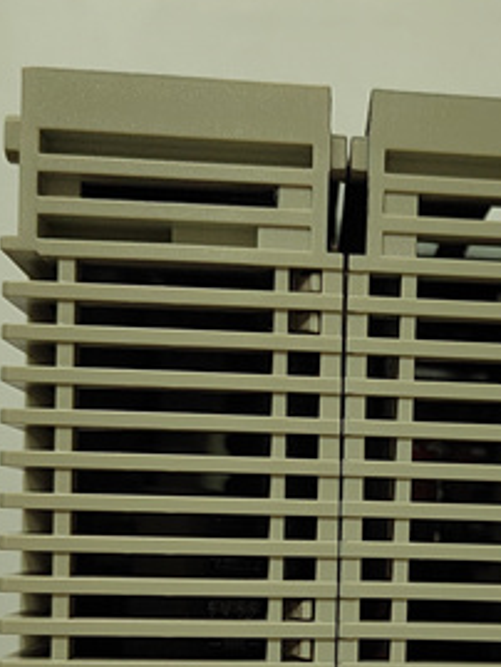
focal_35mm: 57
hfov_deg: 25.0
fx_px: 1099
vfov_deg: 32.9
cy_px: 531
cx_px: 444
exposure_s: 1/100
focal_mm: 5.52
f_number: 1.9
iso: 1906
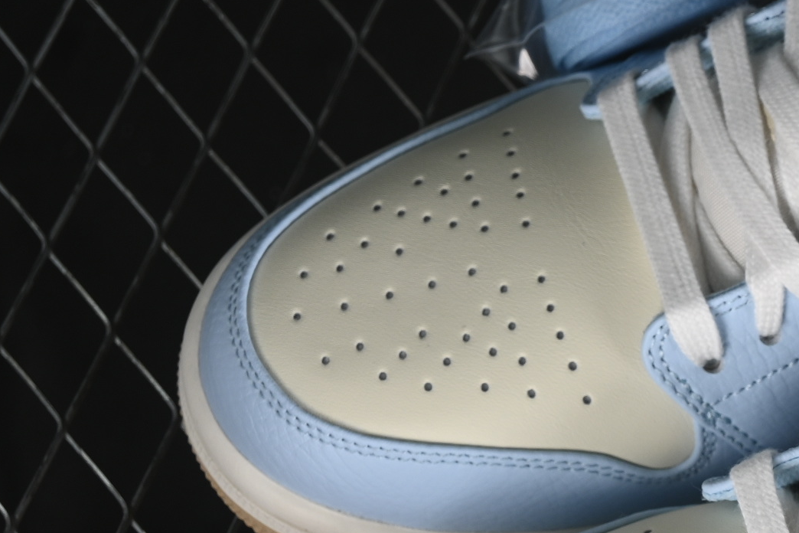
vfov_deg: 6.9
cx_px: 1006
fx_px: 4439
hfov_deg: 10.1
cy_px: 450
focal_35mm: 200
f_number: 7.1
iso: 160
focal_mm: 50
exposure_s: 1/80
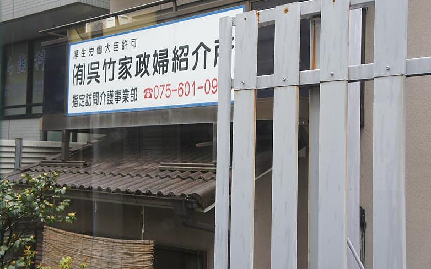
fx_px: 587
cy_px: 127
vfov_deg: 25.8
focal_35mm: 50
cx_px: 218
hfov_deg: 40.3
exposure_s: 1/100
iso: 200
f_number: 5.6
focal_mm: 32
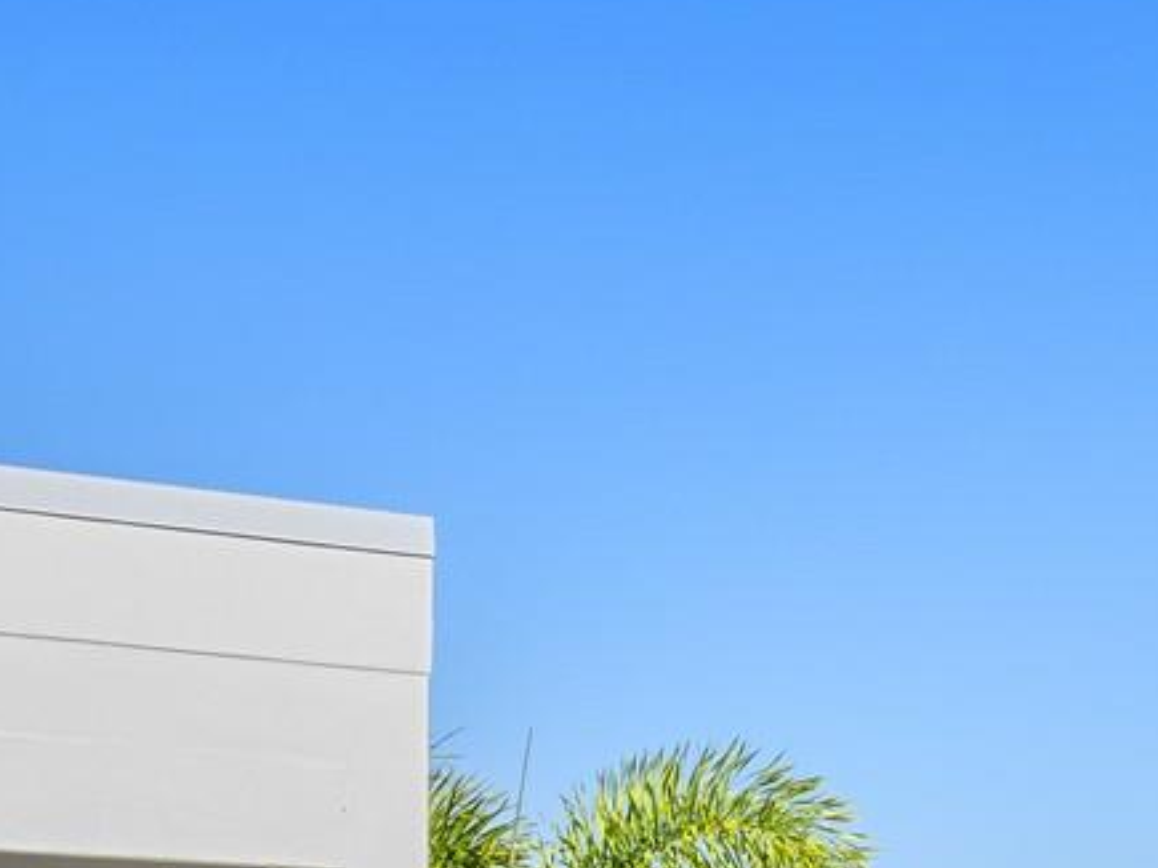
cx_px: 792
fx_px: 6154
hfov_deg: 10.7
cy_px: 1217
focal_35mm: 184
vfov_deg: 7.9
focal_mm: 25
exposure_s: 1/250
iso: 100
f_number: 7.1
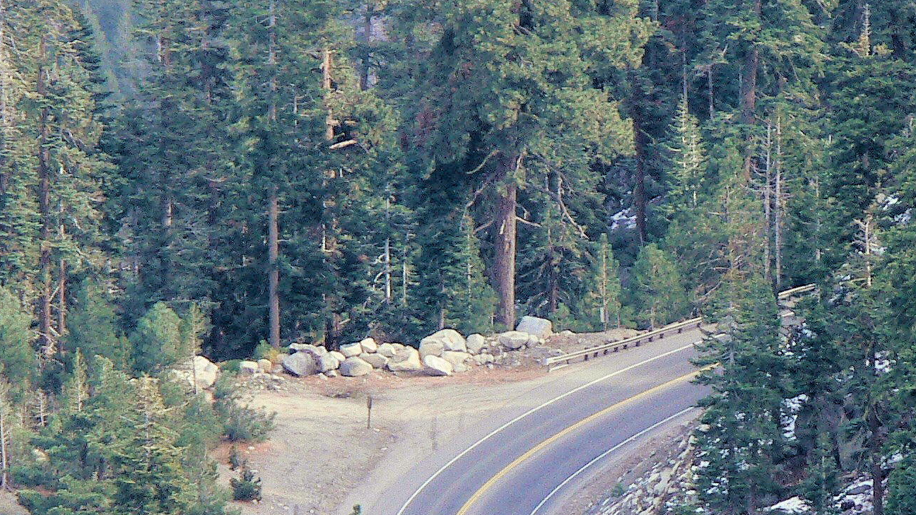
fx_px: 27956
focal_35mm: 1151
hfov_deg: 1.9
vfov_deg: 1.1
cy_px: 506
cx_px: 534
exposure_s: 1/100
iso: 80
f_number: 5
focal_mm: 88.8
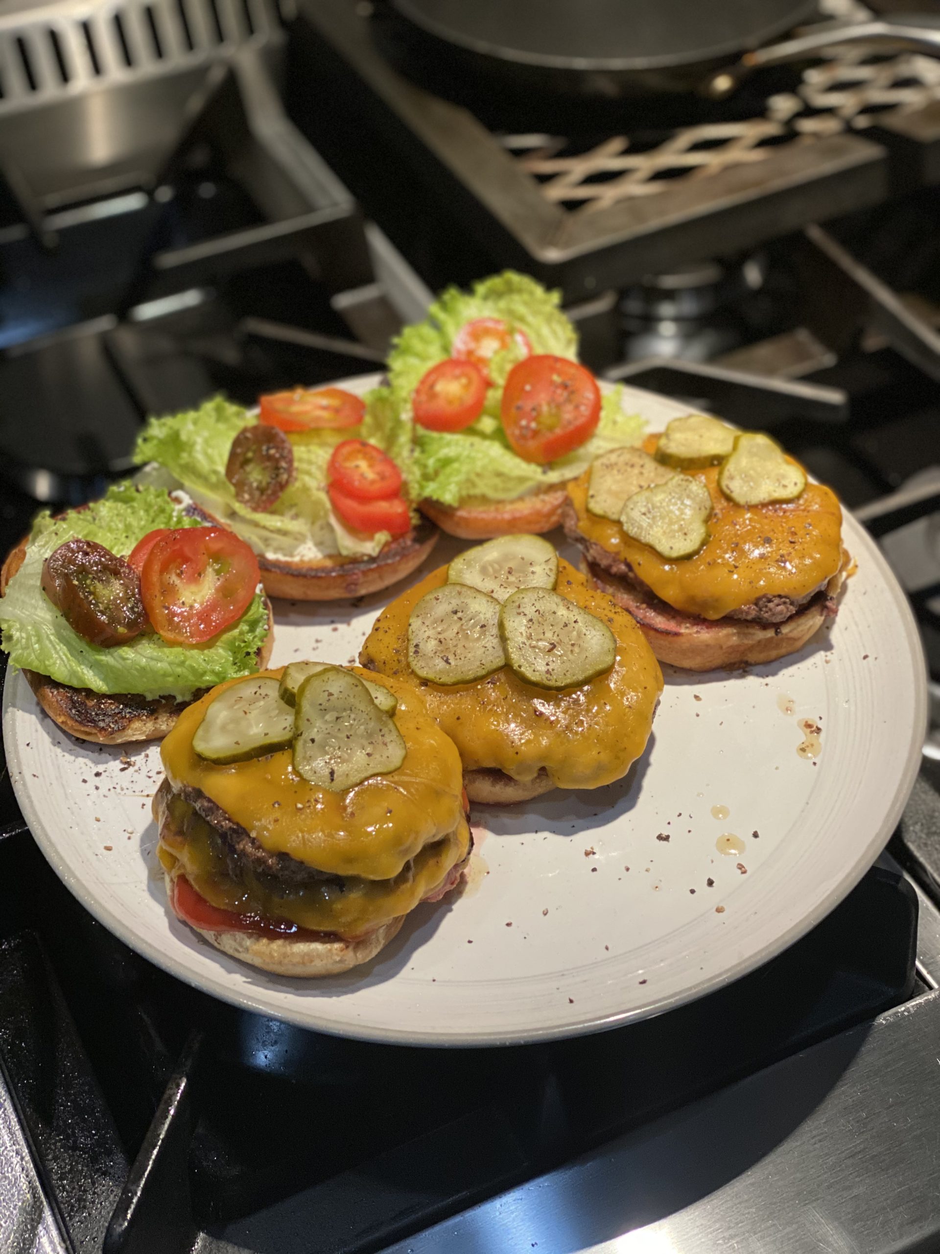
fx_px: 1883
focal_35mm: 52
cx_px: 470
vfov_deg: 36.8
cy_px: 627
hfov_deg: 28.0
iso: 250
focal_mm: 6
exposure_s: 1/120
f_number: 2
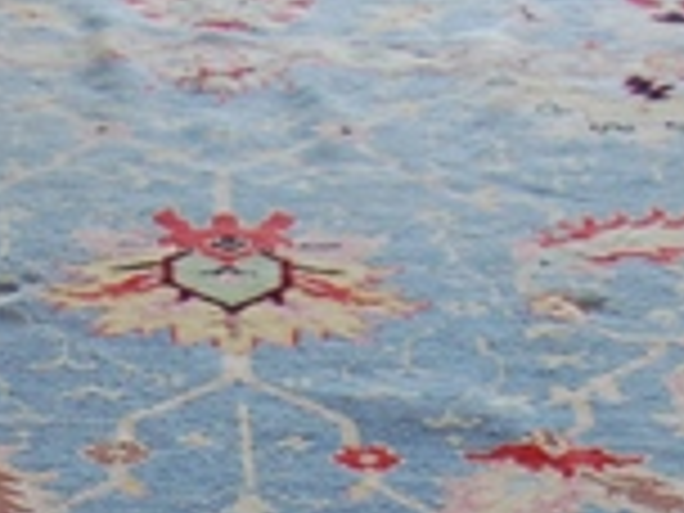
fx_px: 3715
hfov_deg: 10.5
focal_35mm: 188
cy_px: 1066
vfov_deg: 7.5
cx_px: 68
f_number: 3.8
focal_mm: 22
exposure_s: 1/30
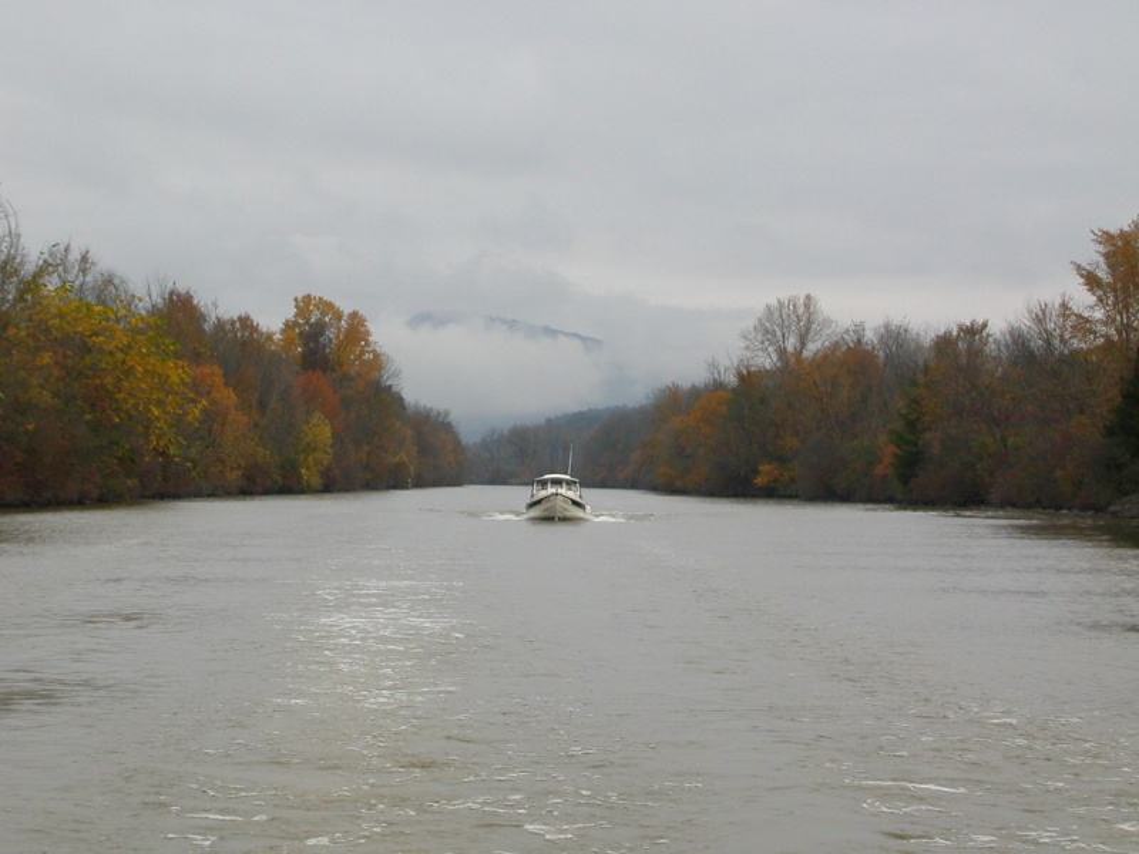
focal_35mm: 111
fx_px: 3652
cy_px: 427
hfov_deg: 17.7
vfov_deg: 13.3
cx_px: 570
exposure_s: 1/268
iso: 100
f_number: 4.8
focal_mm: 16.8
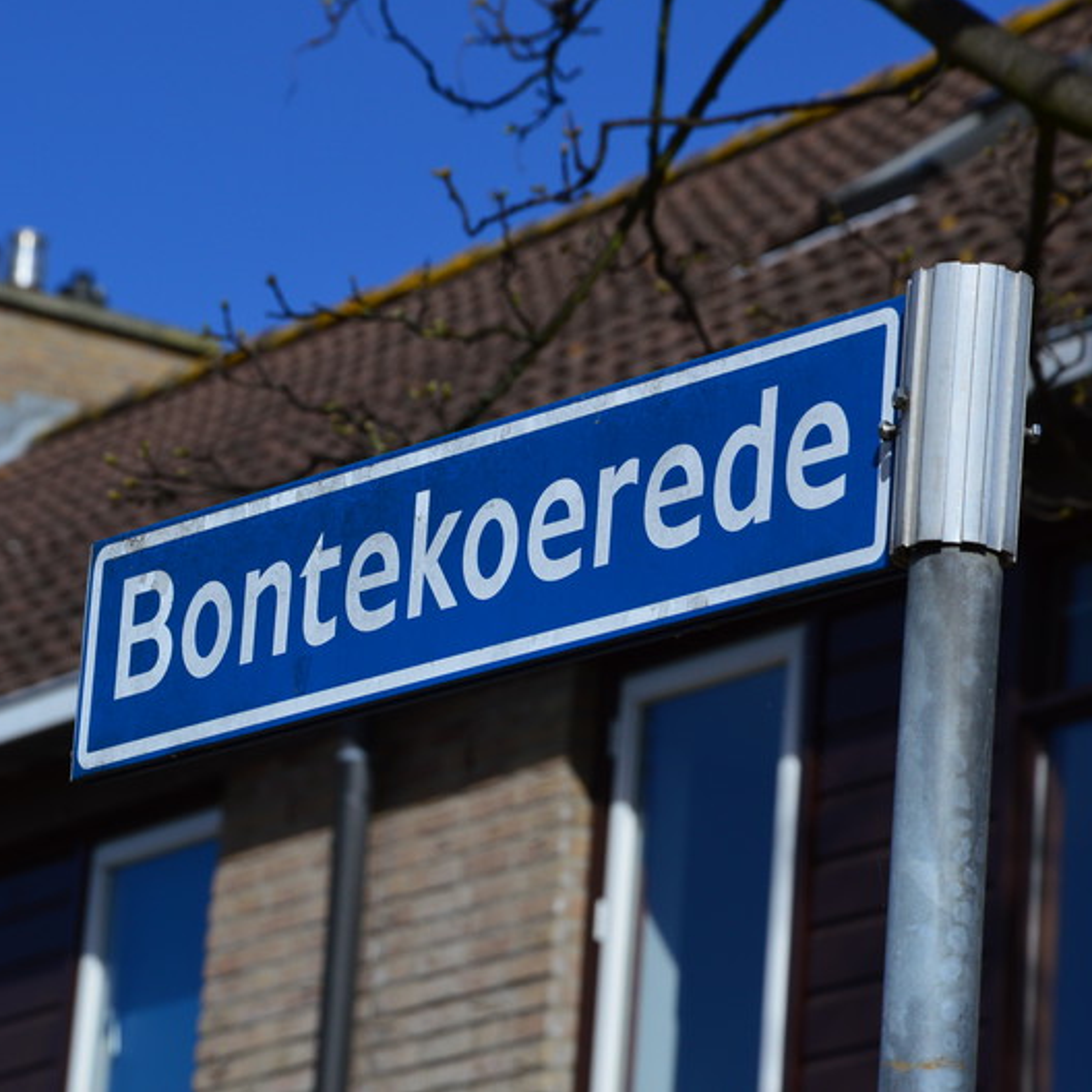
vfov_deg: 8.6
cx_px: 430
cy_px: 544
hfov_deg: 8.6
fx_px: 7232
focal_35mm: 203
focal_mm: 105
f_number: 8
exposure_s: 1/800
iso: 200
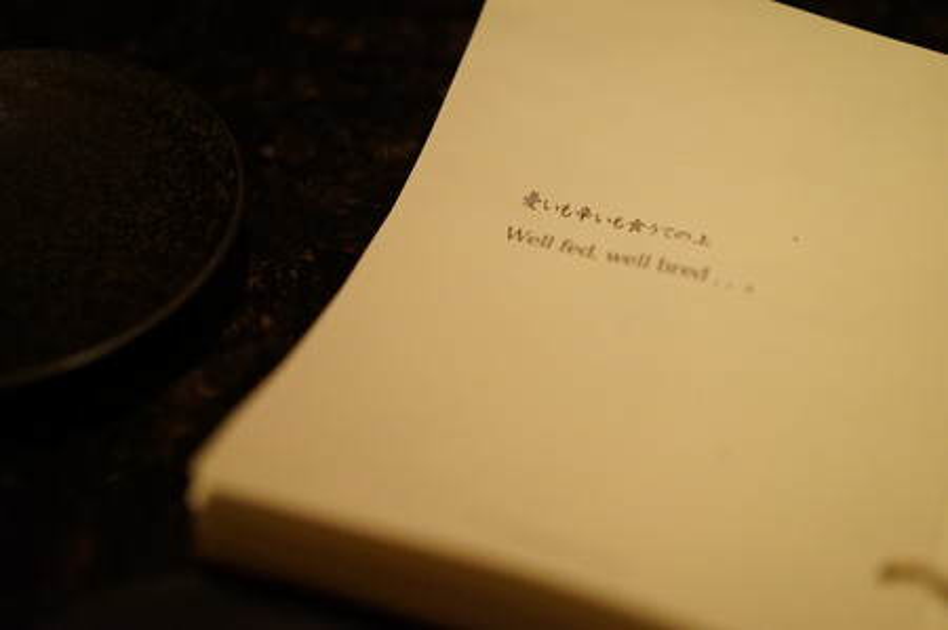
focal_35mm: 55
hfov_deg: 36.3
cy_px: 315
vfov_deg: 24.6
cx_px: 474
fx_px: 1447
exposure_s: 1/160
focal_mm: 55
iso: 6400
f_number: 2
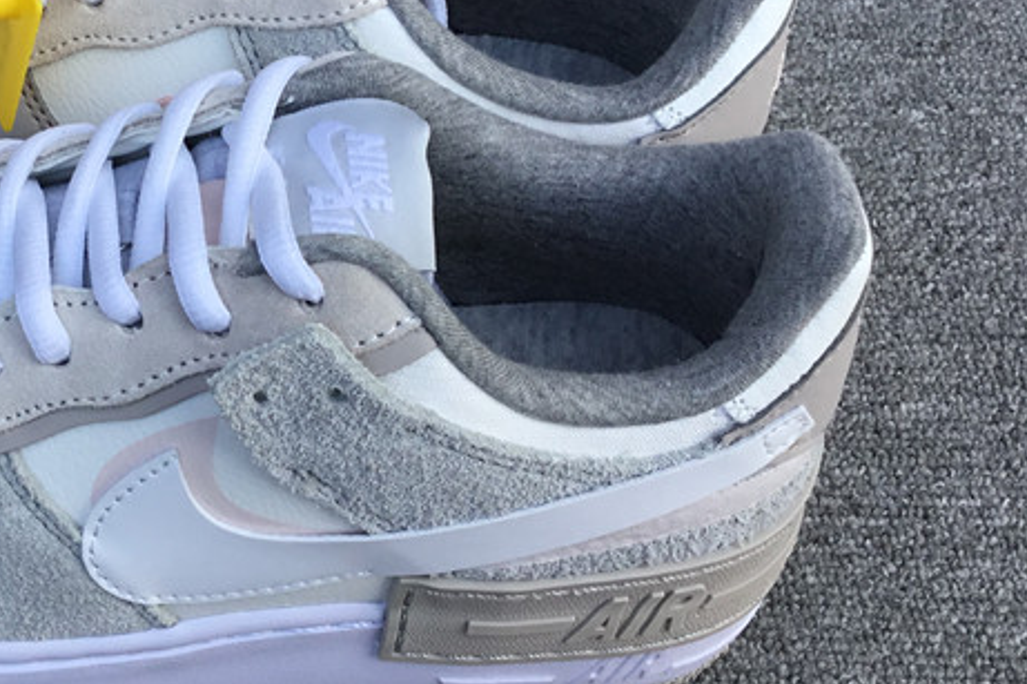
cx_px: 165
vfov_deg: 21.5
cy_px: 244
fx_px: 1797
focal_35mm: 63
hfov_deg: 30.9
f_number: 2.4
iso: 25
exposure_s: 1/215
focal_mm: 3.3
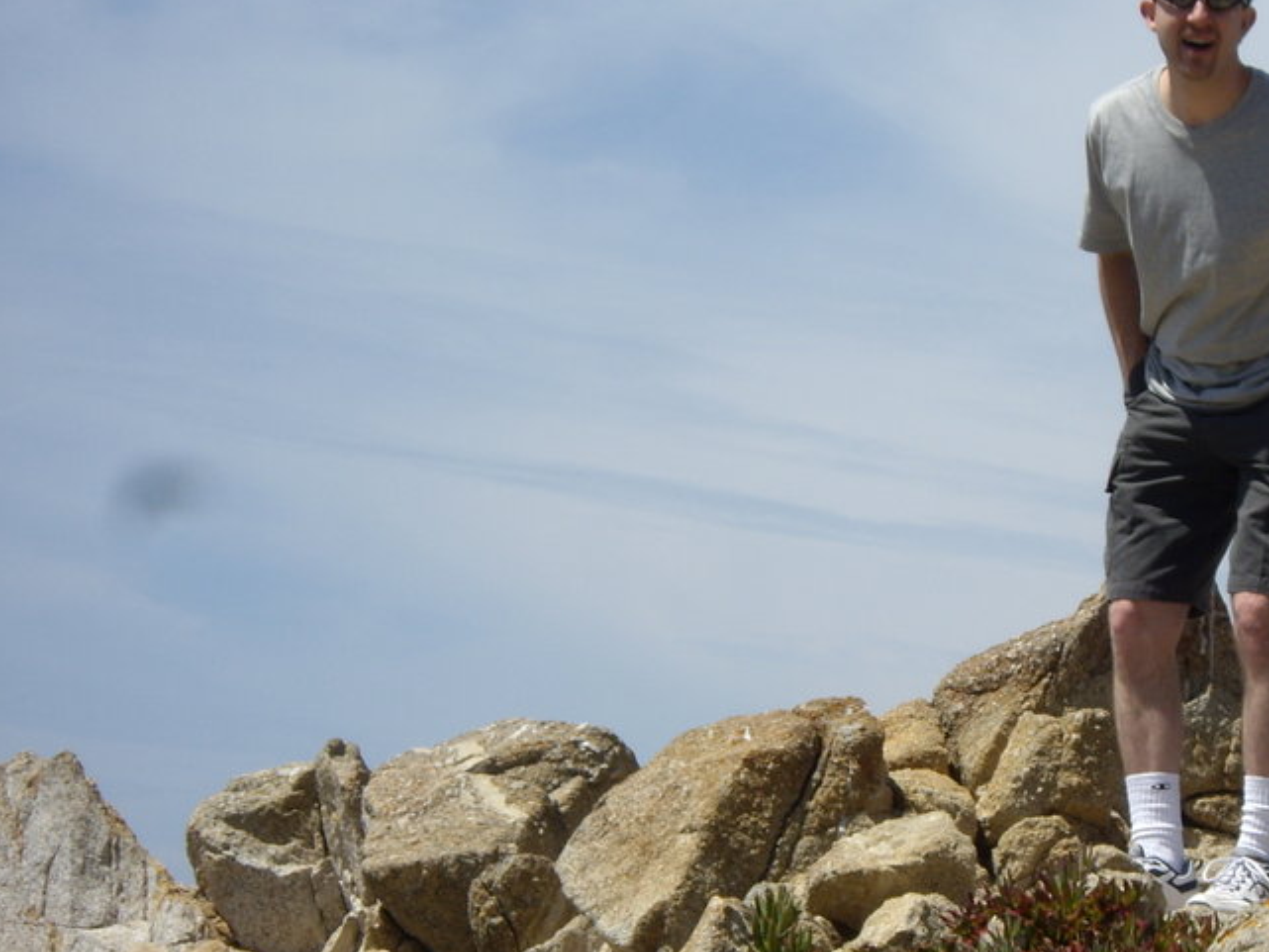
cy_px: 530
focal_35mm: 182
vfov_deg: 8.2
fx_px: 6673
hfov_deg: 10.8
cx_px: 909
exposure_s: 1/160
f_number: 8.3
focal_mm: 18.6
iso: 50
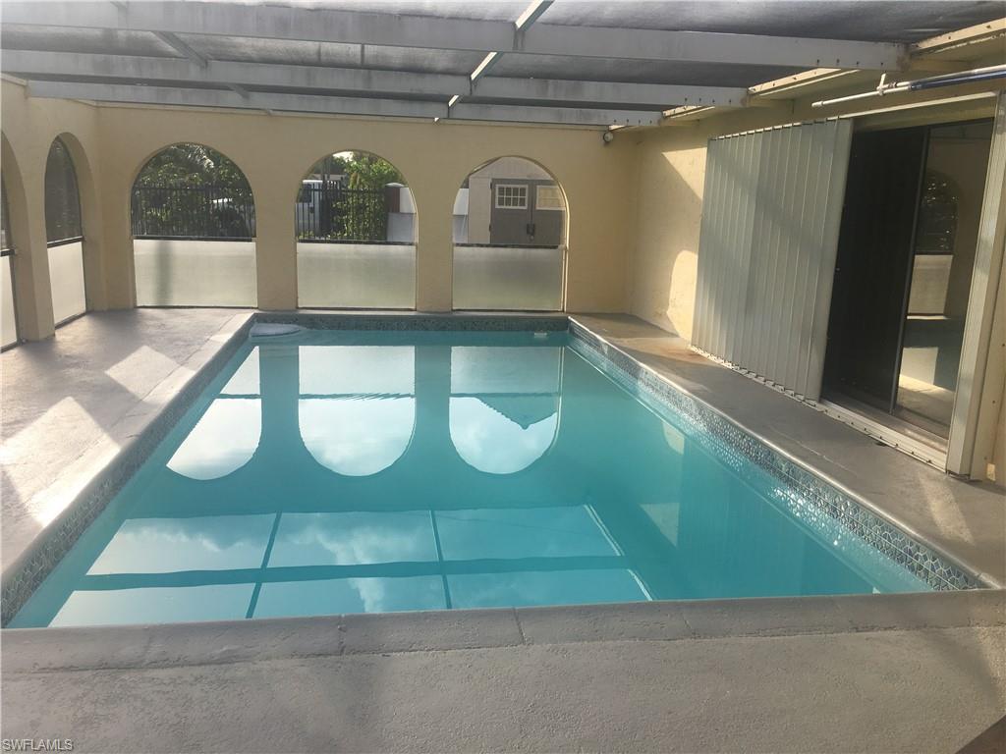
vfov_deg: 48.2
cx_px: 503
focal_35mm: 29
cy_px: 377
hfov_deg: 61.7
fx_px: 843
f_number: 2.2
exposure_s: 1/657
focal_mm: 4.15
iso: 25
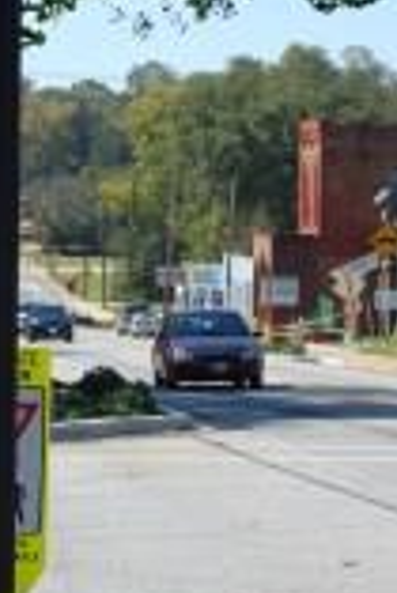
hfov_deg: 8.0
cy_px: -15
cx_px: 181
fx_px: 2822
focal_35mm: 171
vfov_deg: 11.9
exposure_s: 1/320
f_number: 9
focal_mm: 40
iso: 200
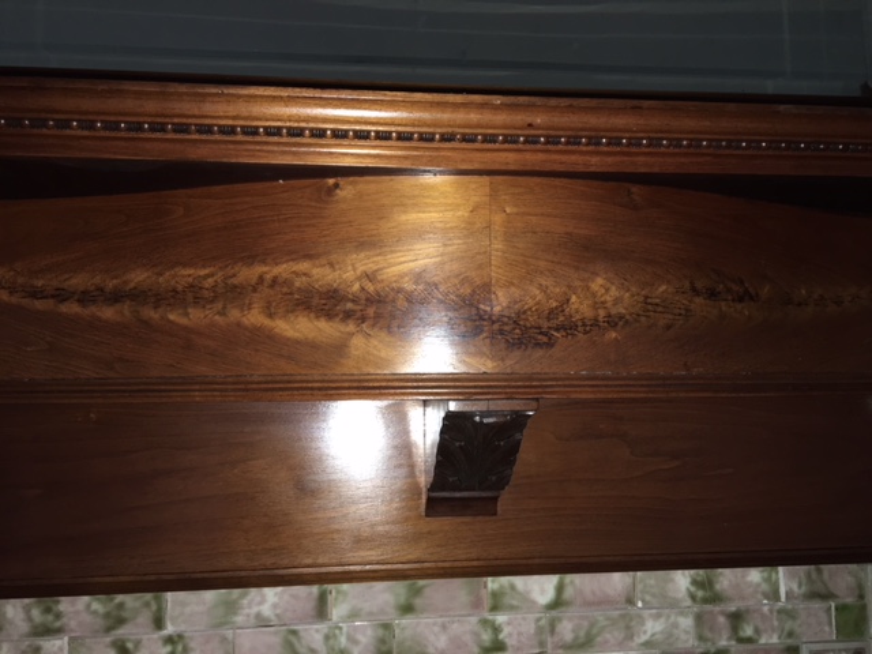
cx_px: 436
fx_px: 731
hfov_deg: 61.7
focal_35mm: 29
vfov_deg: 48.2
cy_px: 327
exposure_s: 1/16
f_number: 2.2
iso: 40
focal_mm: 4.15
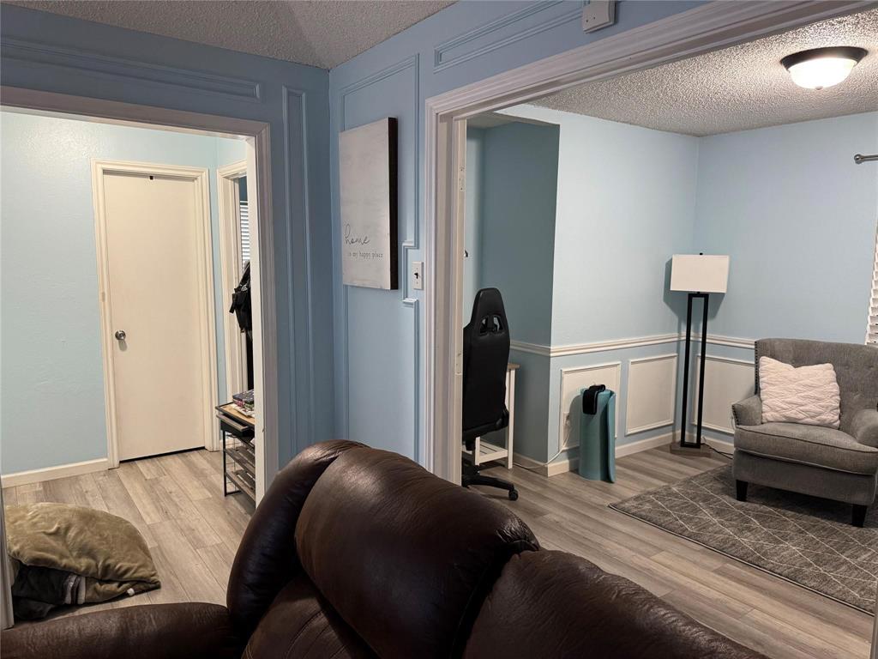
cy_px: 330
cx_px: 439
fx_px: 609
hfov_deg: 71.6
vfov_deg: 56.8
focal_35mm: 24
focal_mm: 6.76
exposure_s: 1/60
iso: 320
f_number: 1.78
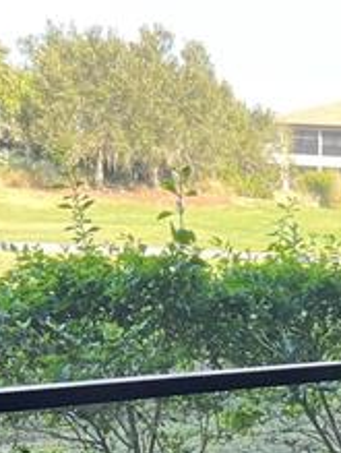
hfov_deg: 14.7
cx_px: 572
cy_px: 494
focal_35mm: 91
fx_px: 1192
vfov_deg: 20.5
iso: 32
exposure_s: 1/137
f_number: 1.5
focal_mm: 5.7
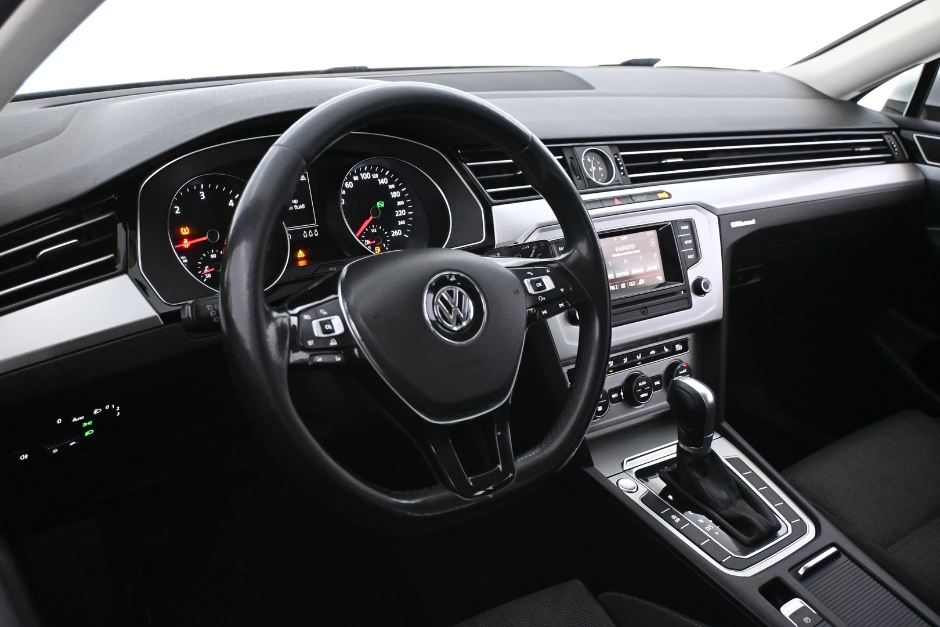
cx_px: 470
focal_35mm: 34
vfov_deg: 39.1
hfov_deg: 56.1
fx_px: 881
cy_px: 314
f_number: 4
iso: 5000
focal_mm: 22.5
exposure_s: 1/60
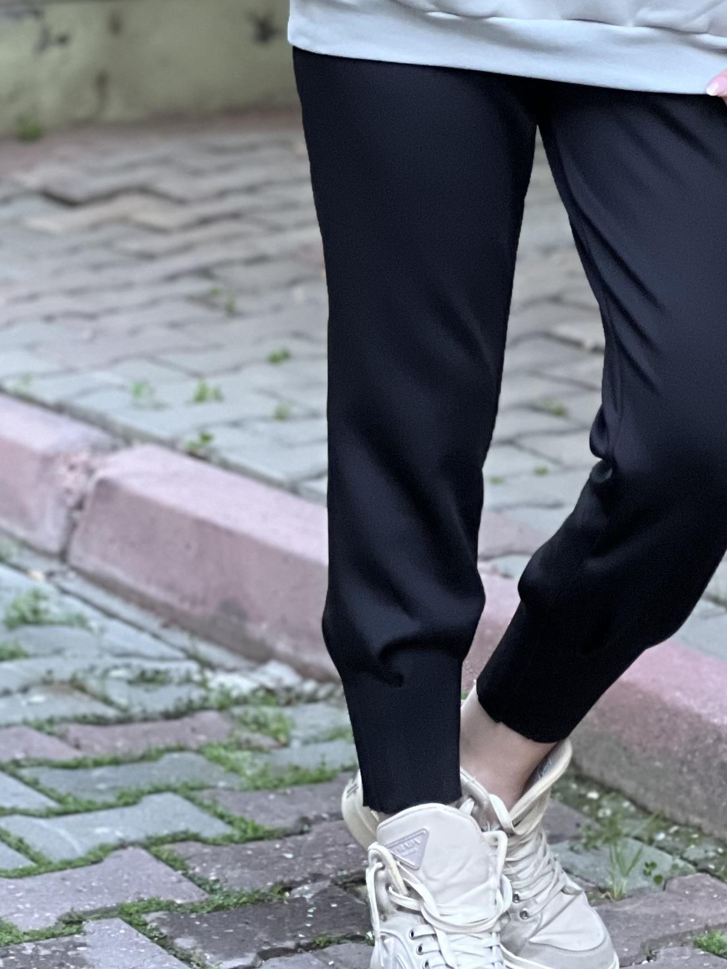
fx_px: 4955
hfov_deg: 8.4
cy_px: 25
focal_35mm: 177
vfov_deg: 11.1
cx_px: 545
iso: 250
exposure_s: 1/40
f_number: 2.8
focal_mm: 9
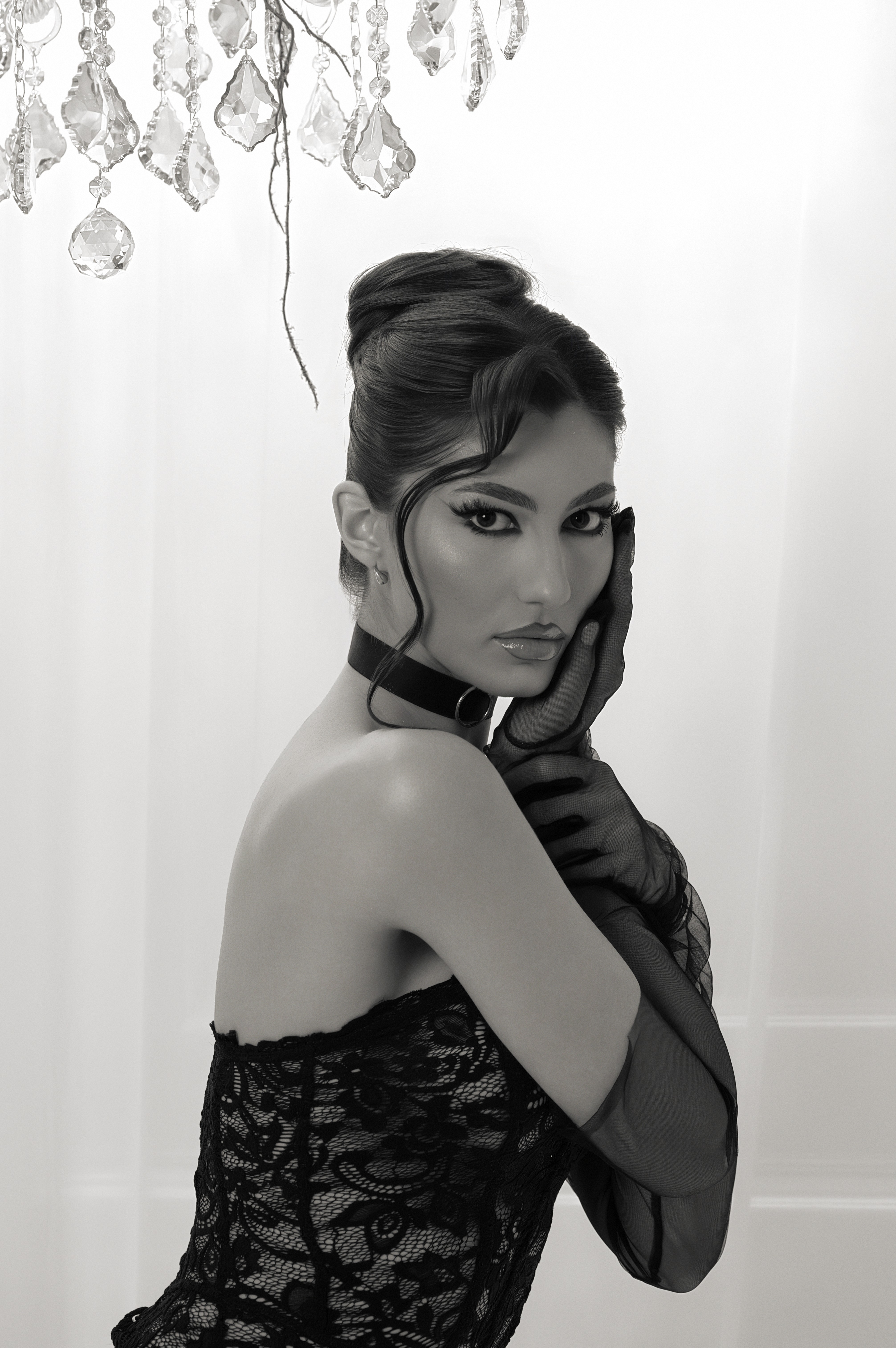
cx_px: 448
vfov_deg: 19.5
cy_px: 674
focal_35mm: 105
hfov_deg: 13.0
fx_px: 3925
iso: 4000
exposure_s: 1/200
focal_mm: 105
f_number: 5.6
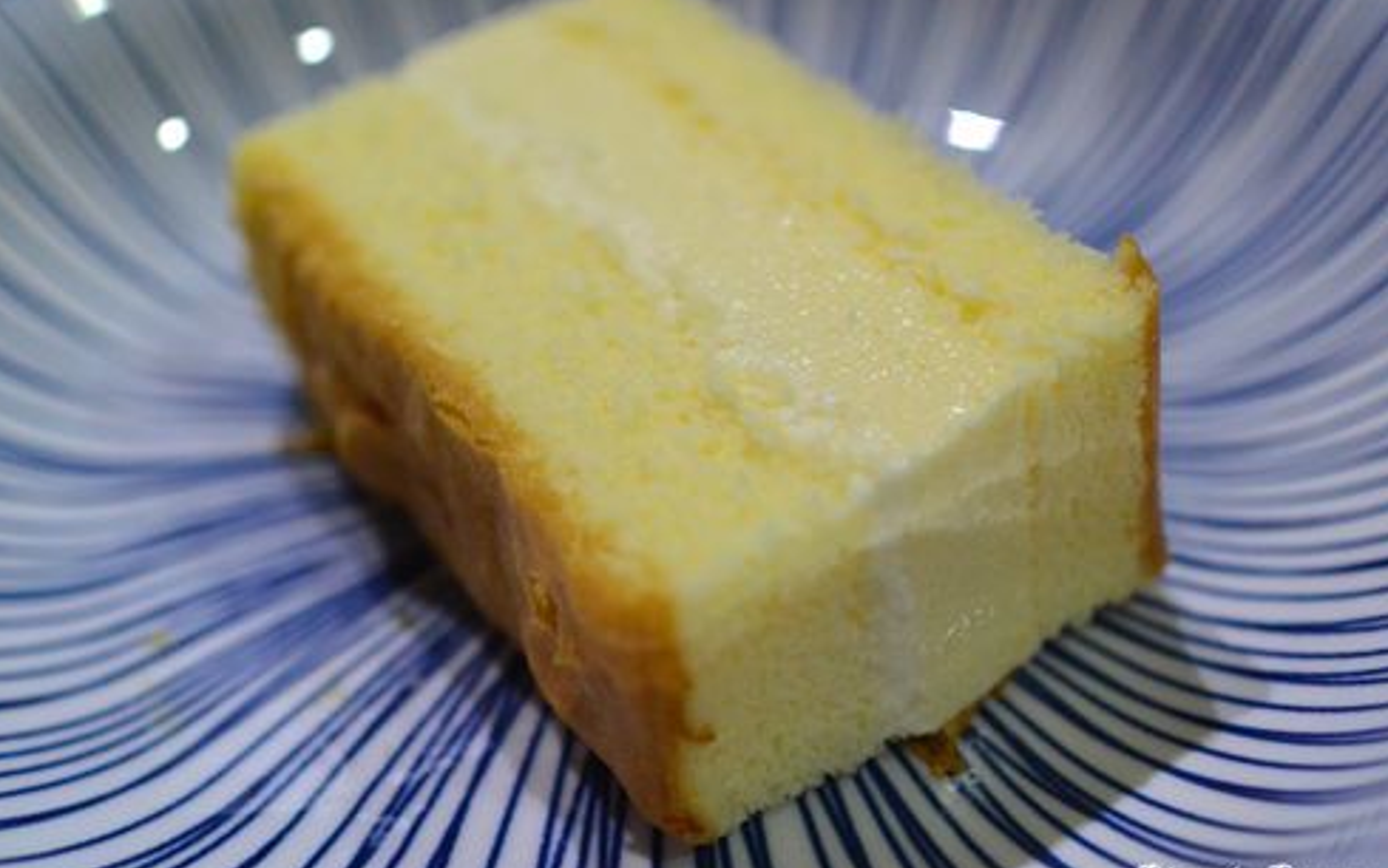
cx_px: 681
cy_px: 447
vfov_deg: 25.4
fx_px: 1930
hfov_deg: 39.6
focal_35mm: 51
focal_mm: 18.5
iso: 720
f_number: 1.8
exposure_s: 1/125
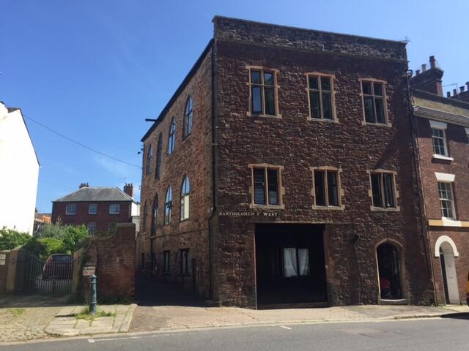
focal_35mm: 29
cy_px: 176
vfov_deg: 48.2
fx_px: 393
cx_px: 234
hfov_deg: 61.7
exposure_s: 1/964
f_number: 2.2
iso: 32
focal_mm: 4.15
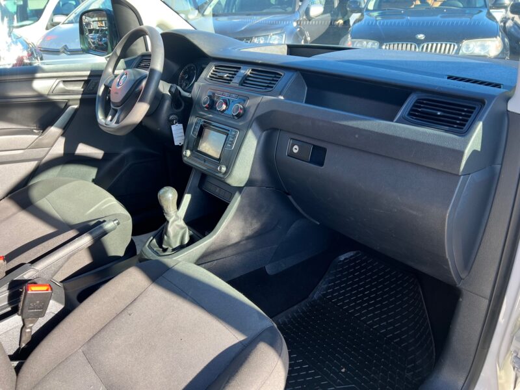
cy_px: 195
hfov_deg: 67.3
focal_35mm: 26
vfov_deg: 53.1
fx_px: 391
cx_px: 260
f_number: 1.5
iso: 40
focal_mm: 5.7
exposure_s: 1/175
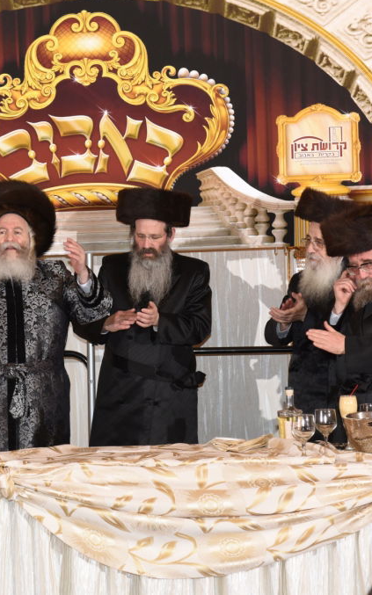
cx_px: 20
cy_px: 296
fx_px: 1752
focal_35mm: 108
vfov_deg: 19.3
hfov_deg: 12.0
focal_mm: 70
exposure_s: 1/160
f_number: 7.1
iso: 800
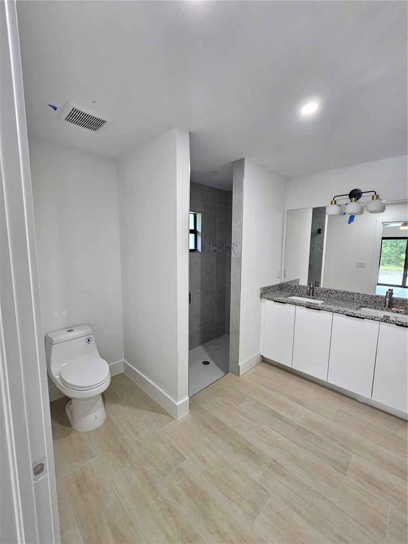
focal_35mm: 13
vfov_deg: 106.2
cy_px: 272
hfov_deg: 89.9
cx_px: 204
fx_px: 204
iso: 250
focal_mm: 2.2
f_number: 2.2
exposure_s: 1/60
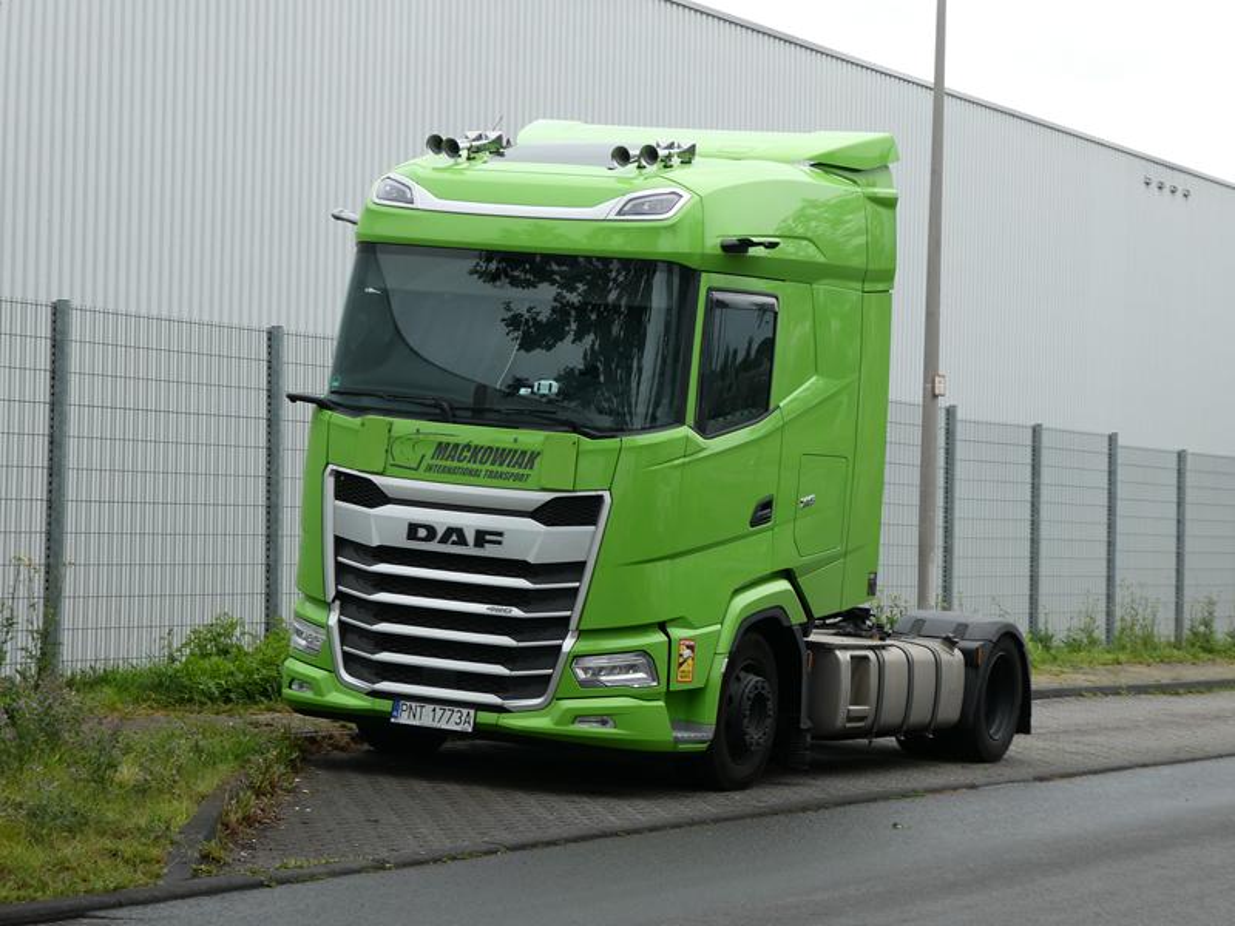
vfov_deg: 16.4
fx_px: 3211
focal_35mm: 90
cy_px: 463
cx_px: 618
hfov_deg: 21.8
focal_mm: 16.1
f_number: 4.9
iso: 80
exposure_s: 1/100
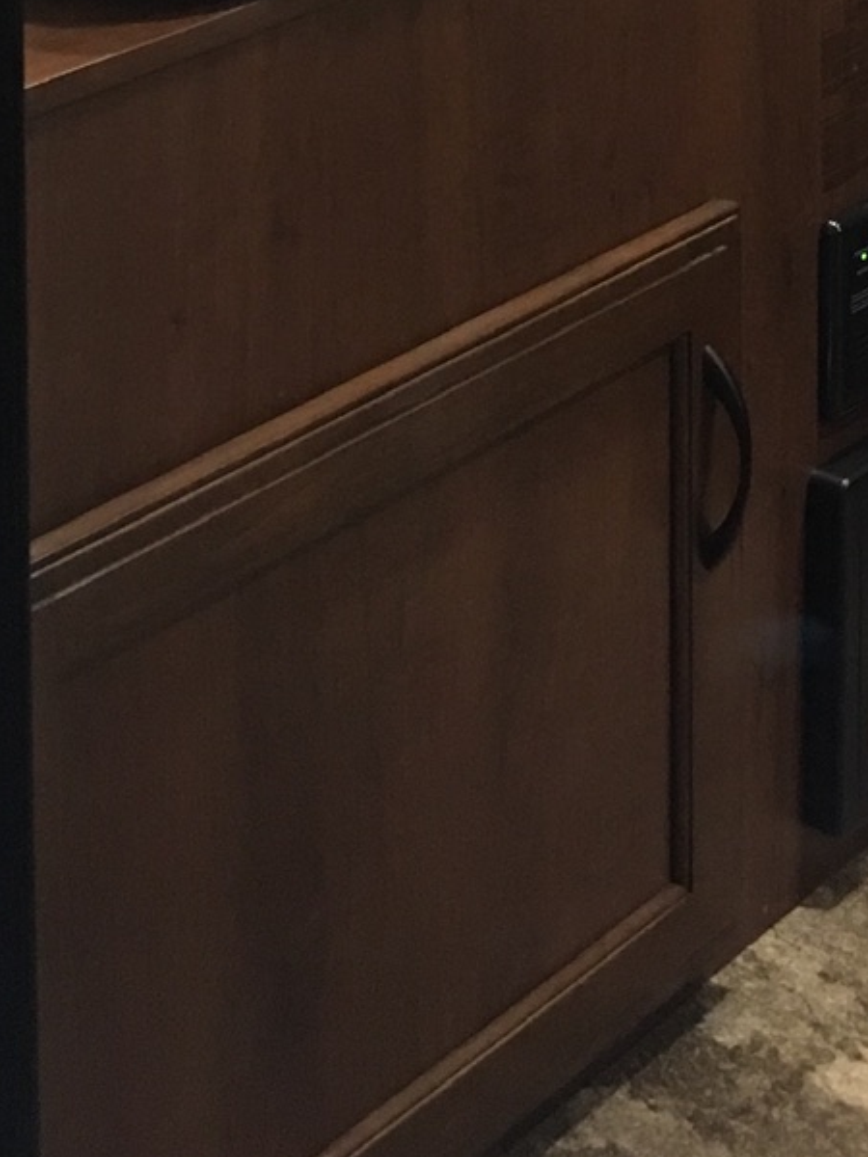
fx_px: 3310
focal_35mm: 99
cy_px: -696
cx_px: 785
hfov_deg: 14.8
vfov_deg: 17.4
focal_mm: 4.15
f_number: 2.2
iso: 64
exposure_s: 1/4
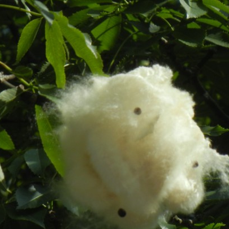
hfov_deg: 3.4
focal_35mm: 512
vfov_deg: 3.4
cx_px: 184
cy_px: 83
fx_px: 3832
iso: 160
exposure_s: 1/267
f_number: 9.6
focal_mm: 41.2
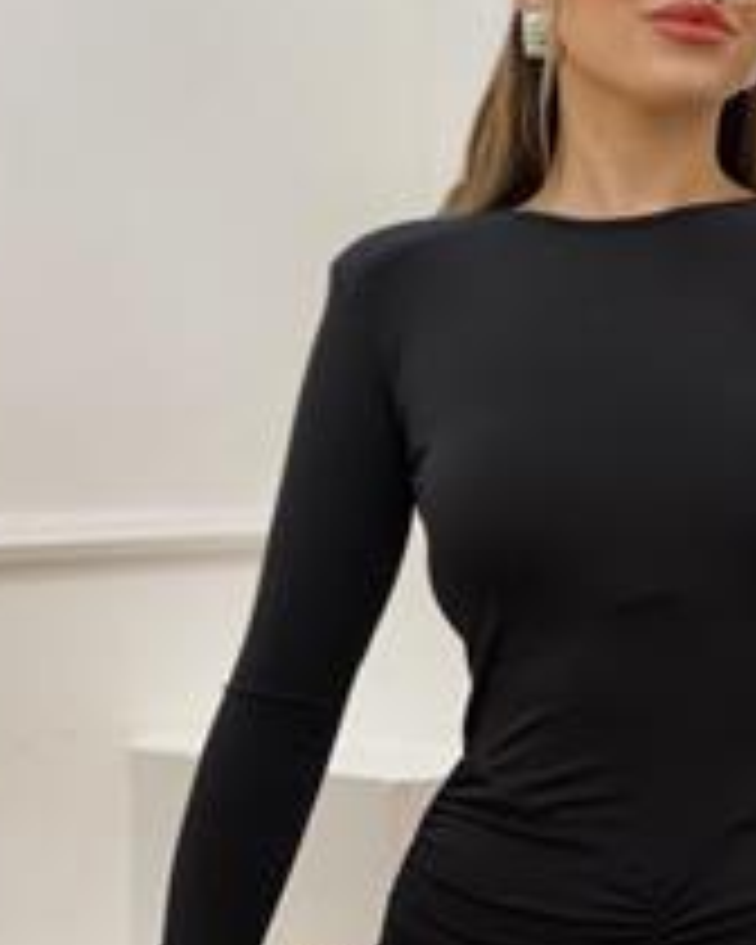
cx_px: 630
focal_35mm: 100
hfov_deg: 15.3
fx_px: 2797
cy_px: 254
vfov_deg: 19.1
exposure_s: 1/100
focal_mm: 6
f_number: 2
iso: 80
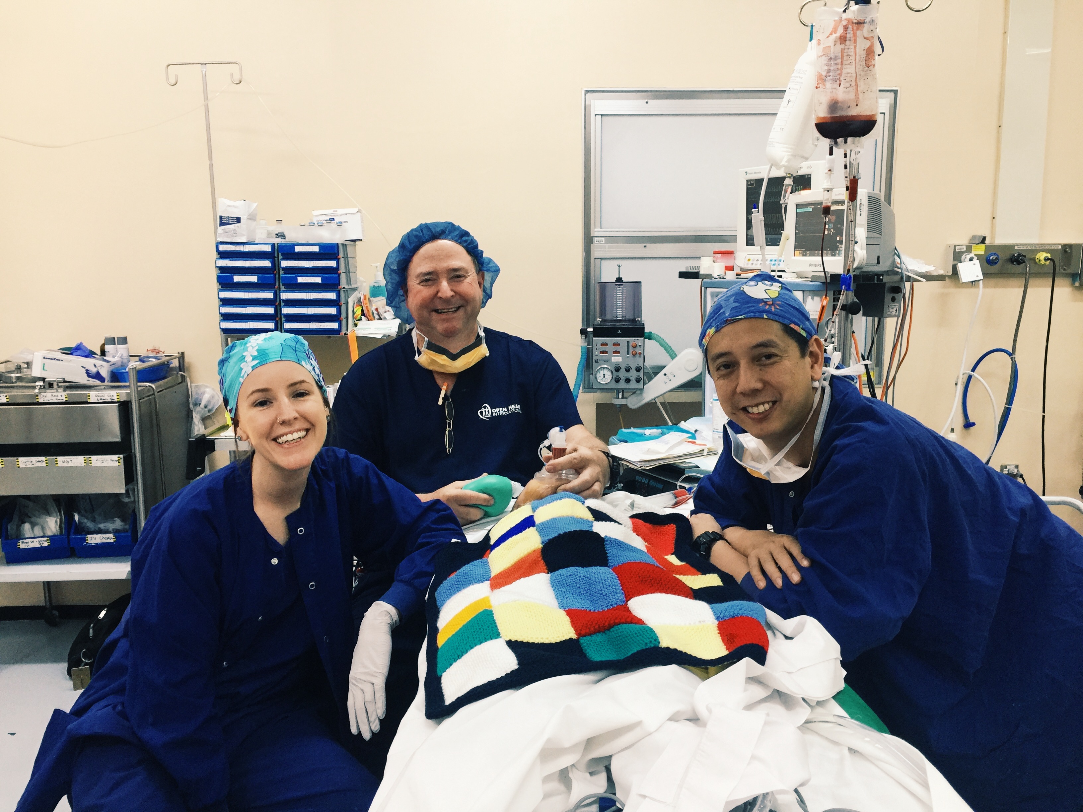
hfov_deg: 61.7
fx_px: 907
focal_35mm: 29
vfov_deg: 48.2
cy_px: 406
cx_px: 542
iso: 80
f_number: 2.2
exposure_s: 1/33
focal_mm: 4.15
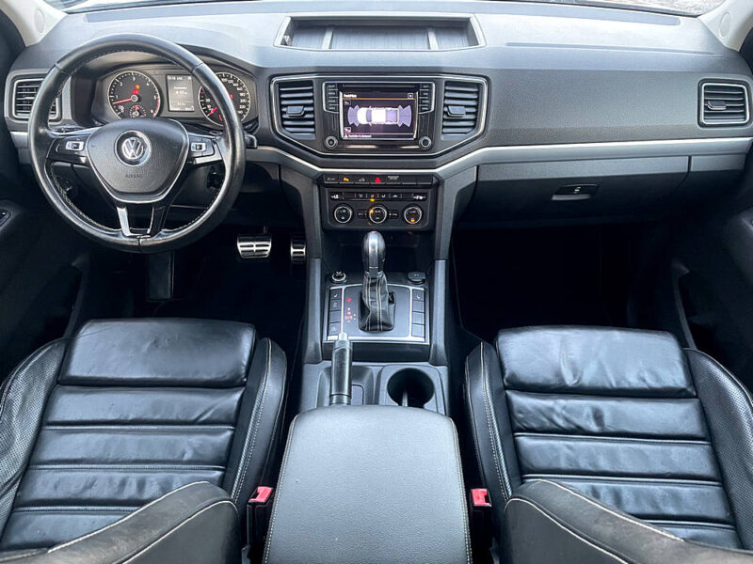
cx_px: 376
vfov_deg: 53.1
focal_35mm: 26
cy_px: 282
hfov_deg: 67.3
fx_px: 566
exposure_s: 1/37
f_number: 1.6
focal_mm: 4.2
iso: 500
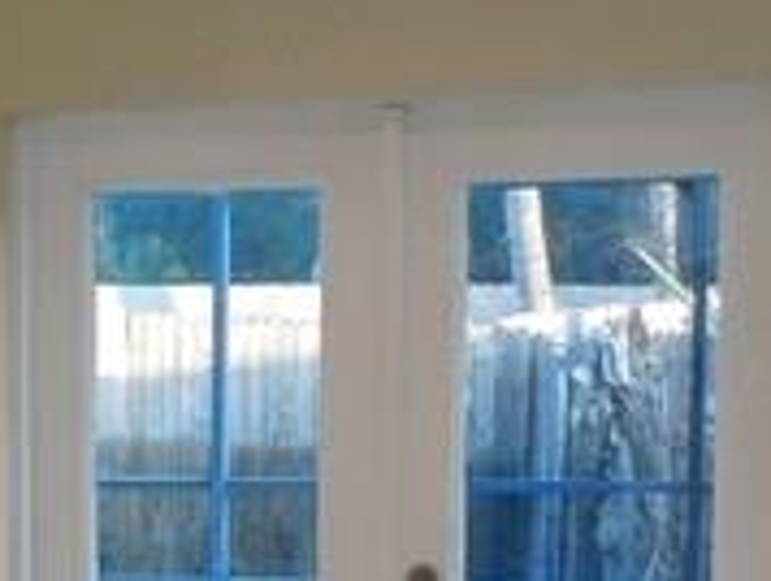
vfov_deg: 11.1
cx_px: -567
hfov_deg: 13.5
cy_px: 655
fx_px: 2944
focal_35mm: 132
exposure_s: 1/40
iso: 125
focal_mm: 4
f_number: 3
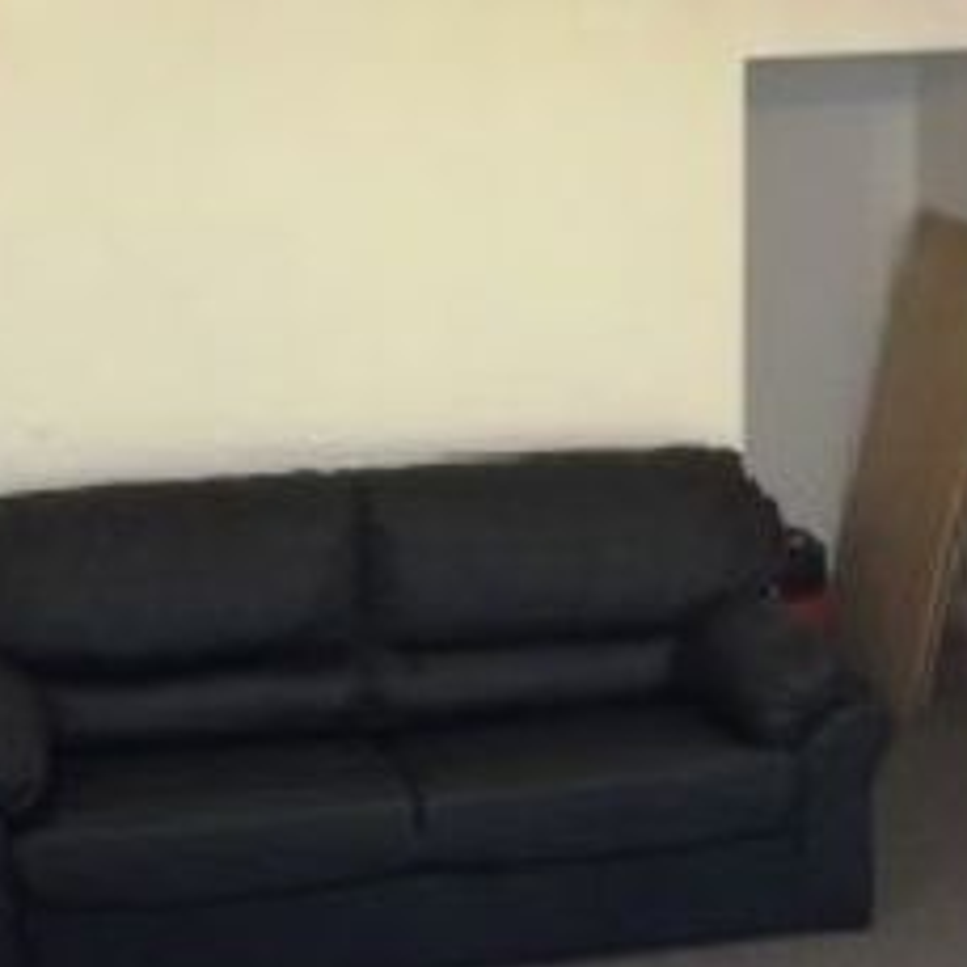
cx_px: 486
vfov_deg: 23.3
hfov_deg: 23.4
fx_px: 2339
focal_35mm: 74
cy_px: 536
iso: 200
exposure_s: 1/33
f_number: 2.2
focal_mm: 4.12
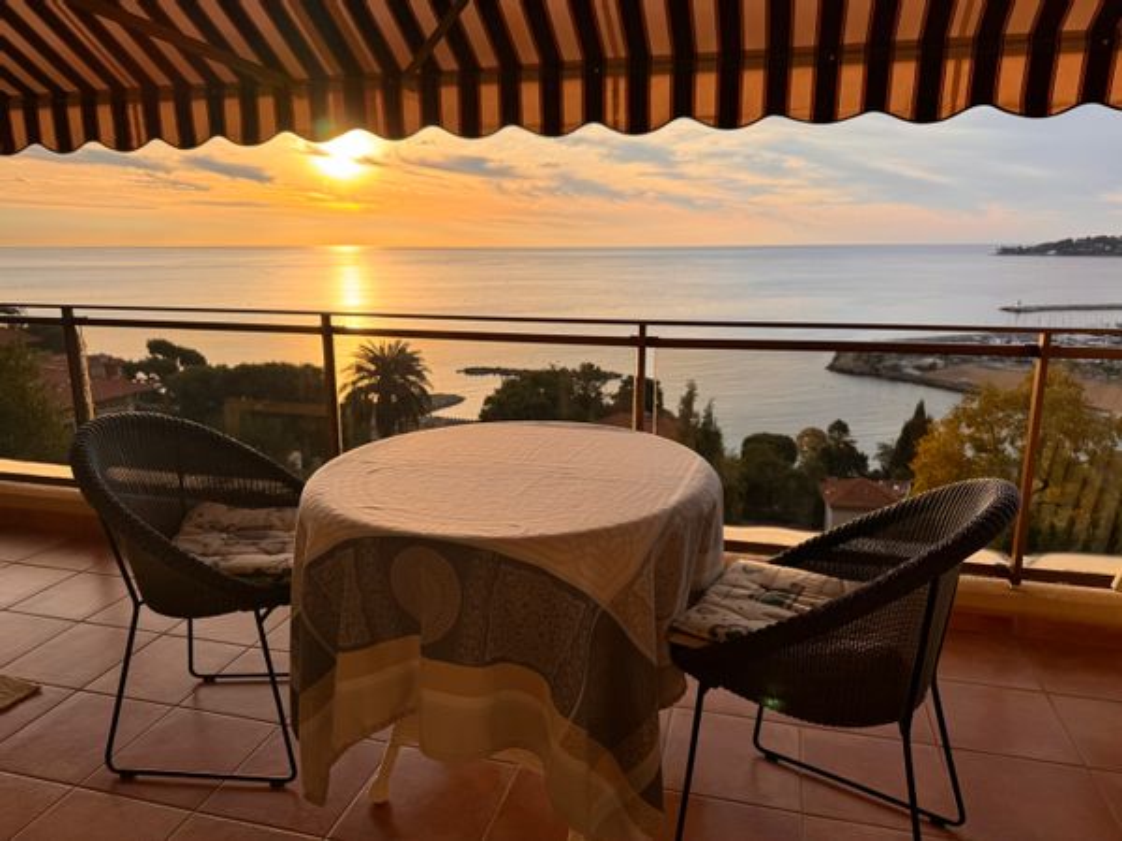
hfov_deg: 71.6
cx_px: 561
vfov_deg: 56.8
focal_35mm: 24
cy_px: 420
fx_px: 778
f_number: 1.78
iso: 80
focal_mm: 6.76
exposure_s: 1/2506
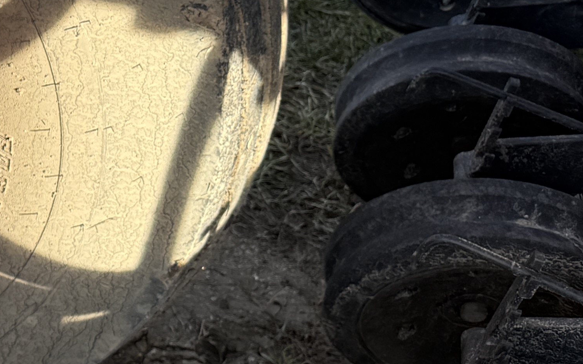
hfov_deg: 17.2
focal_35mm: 97
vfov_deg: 13.5
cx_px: -486
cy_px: 171
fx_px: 1541
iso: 80
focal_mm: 6.76
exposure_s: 1/405
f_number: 1.78
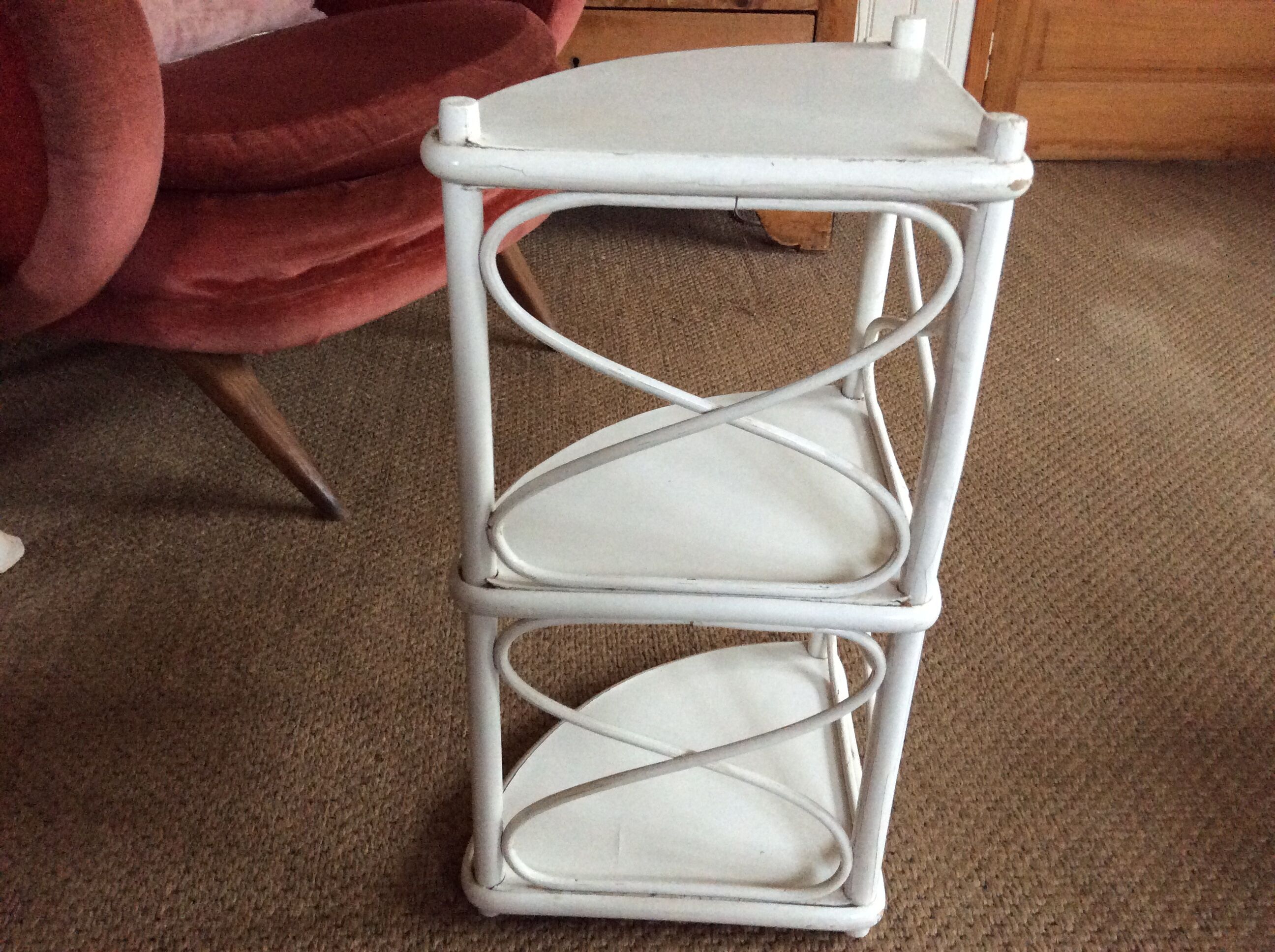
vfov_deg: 44.1
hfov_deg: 56.9
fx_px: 1177
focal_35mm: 32
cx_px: 638
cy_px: 476
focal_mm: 3.3
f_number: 2.4
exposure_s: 1/25
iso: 250
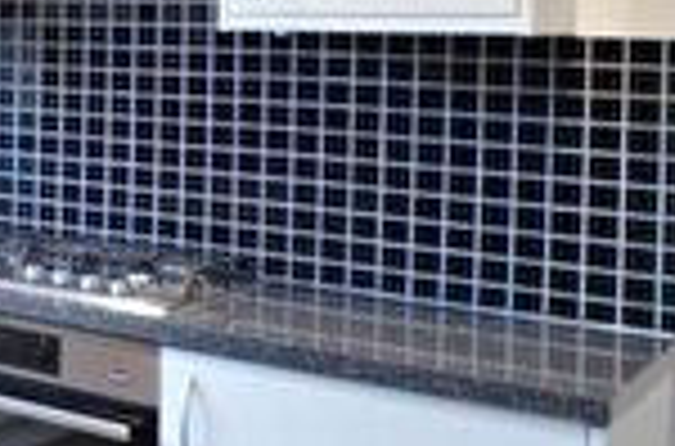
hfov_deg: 18.4
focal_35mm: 70
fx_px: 1308
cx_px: -693
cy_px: -2
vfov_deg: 18.8
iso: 2000
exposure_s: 1/100
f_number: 3.5
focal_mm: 10
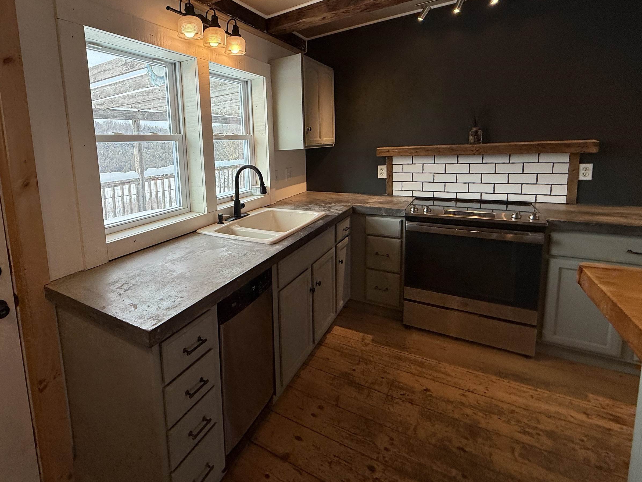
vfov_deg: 70.8
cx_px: 232
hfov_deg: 85.6
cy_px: 191
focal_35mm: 18
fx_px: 334
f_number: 2.2
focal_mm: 2.22
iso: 64
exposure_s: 1/192
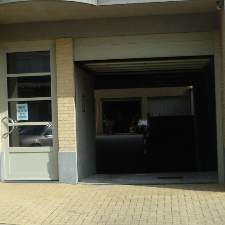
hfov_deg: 25.3
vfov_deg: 25.4
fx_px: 500
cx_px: 95
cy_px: 120
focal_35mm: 68
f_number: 9
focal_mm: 5
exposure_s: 1/125
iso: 80
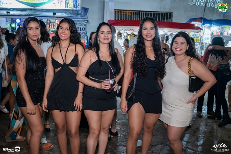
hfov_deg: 53.1
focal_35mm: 36
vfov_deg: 36.9
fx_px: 231
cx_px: 116
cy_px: 77
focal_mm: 24
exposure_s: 1/250
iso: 2500
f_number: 2.8
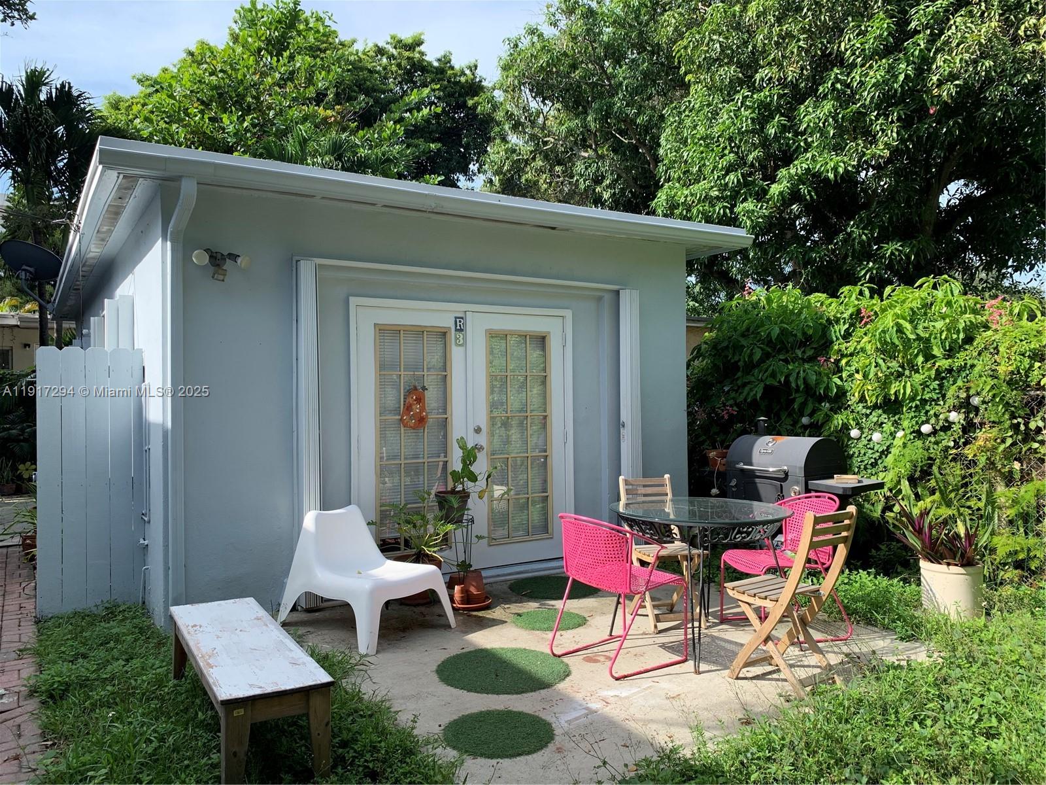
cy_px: 392
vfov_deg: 53.1
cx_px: 523
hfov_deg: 67.3
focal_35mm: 26
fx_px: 786
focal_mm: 4.25
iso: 25
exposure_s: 1/722
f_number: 1.8
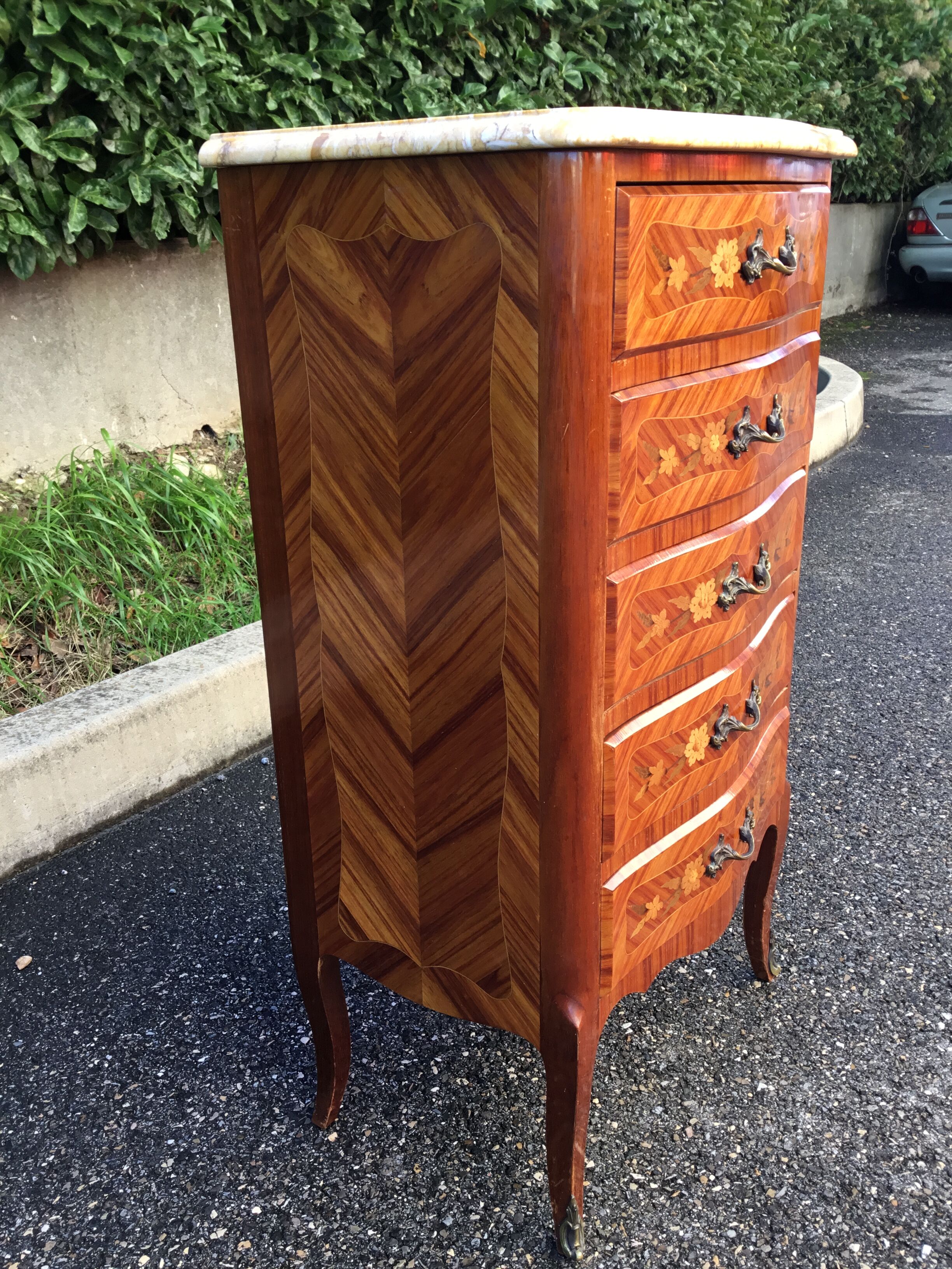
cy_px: 634
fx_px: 1137
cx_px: 476
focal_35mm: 31
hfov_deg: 45.4
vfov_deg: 58.4
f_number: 2.4
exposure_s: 1/50
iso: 25
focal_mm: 3.3
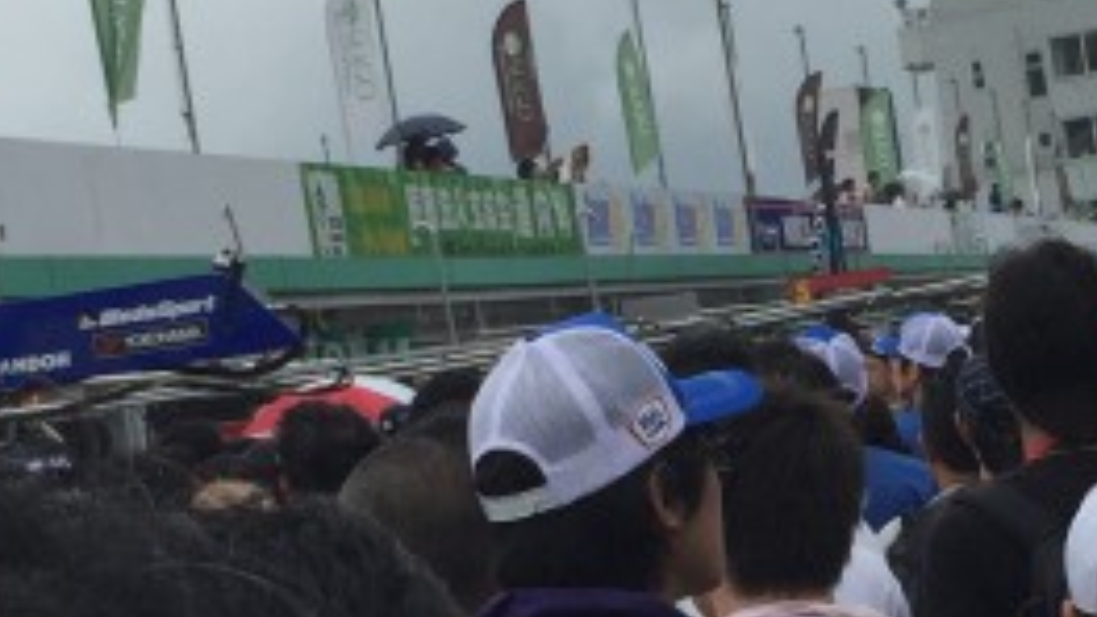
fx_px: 3578
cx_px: 943
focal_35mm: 123
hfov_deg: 17.2
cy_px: 554
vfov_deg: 9.8
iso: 32
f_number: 2.2
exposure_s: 1/1883
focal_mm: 4.15
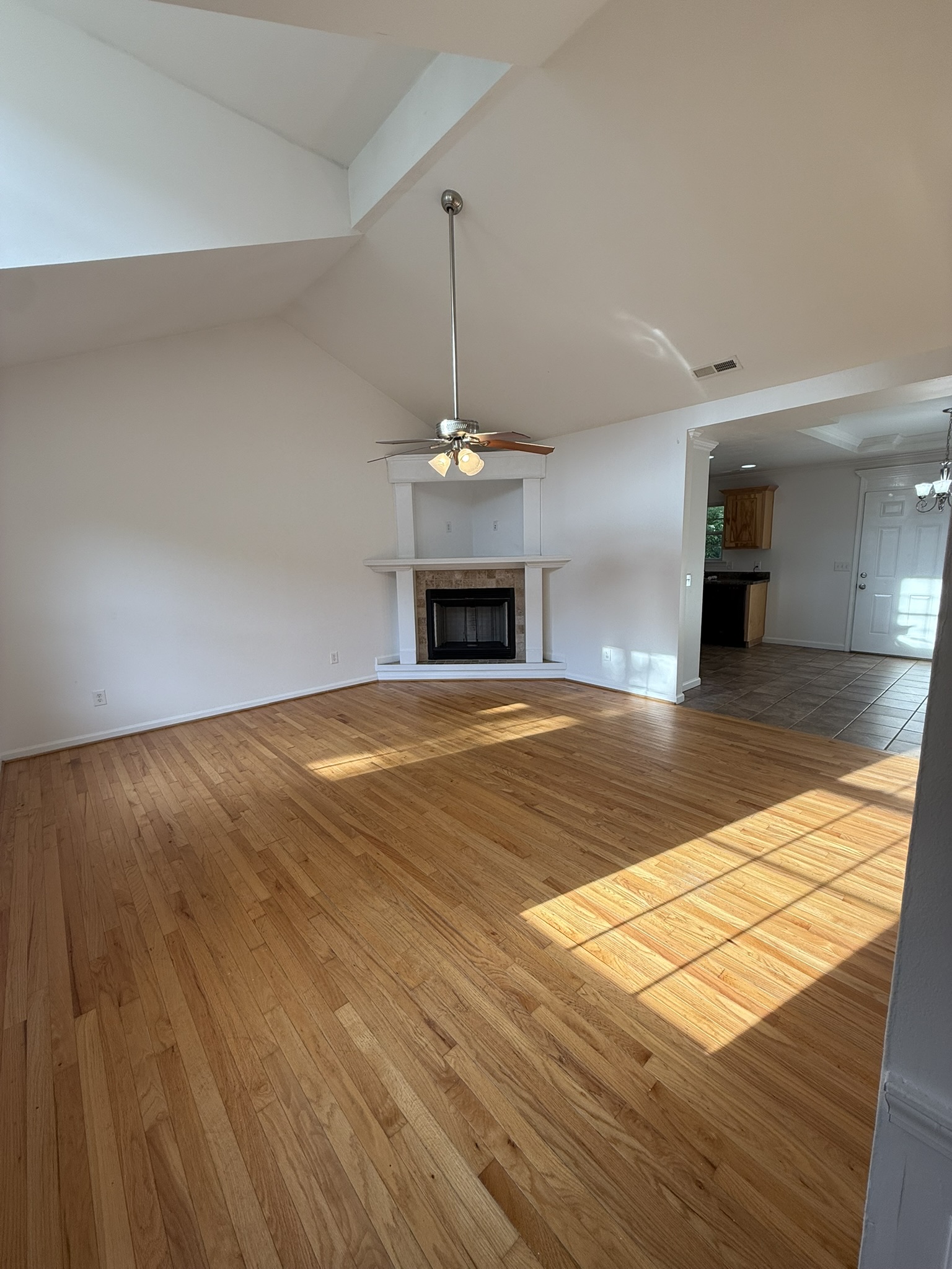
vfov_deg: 102.1
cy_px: 634
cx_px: 476
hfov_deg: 85.7
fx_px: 513
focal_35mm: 14
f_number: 2.2
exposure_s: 1/164
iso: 64
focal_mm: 2.22
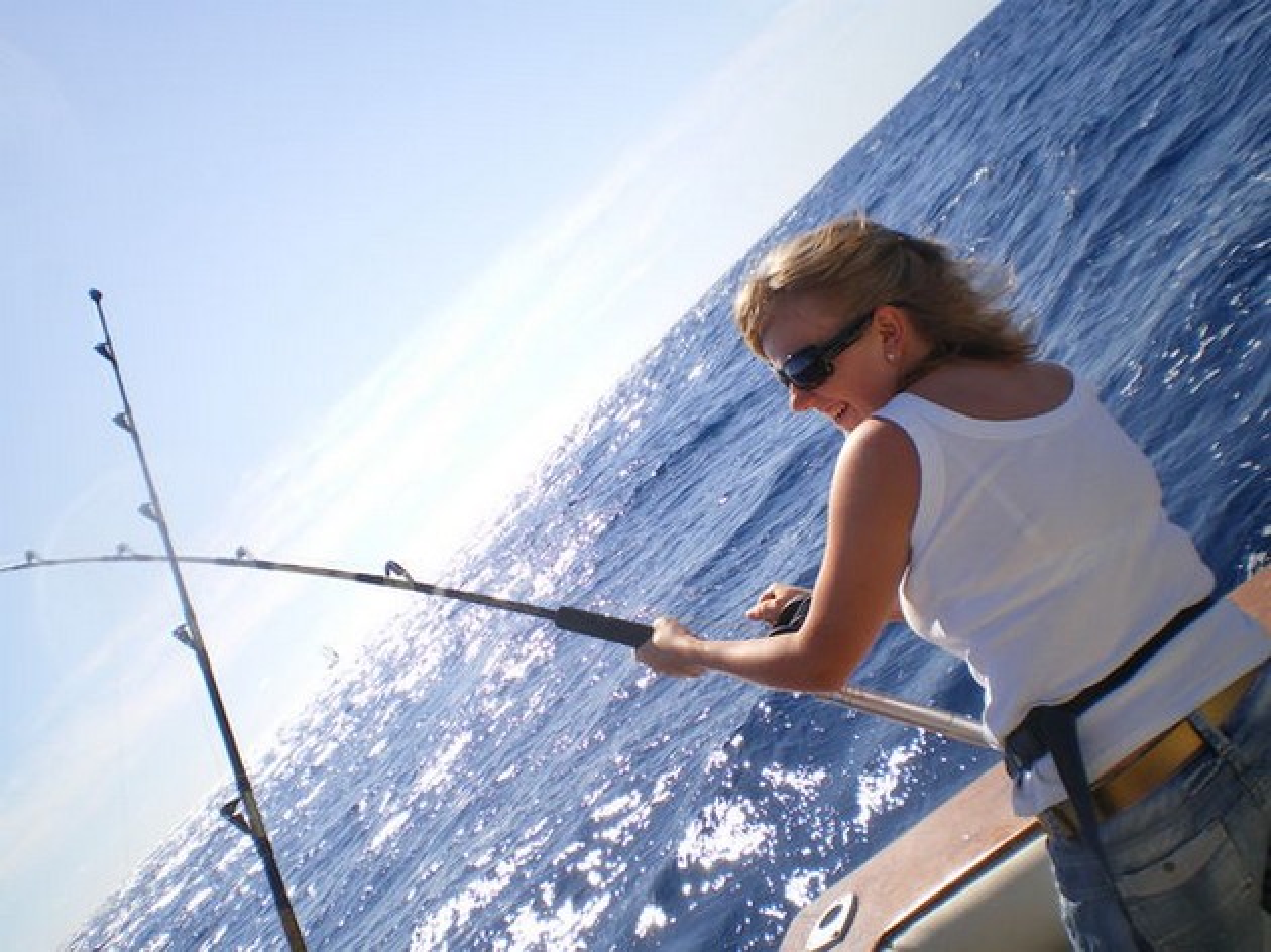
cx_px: 636
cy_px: 476
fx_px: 1321
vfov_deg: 39.6
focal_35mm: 36
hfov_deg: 51.4
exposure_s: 1/500
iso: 50
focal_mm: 6.3
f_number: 4.6
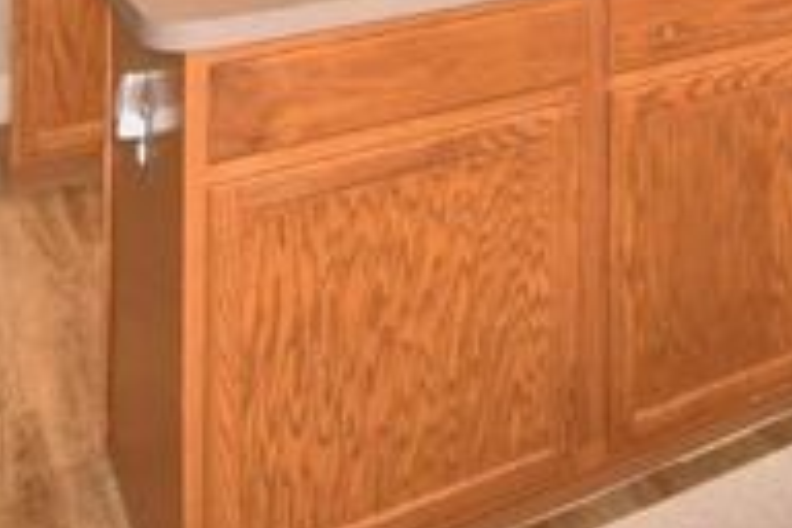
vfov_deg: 19.3
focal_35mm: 55
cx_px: 716
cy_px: -394
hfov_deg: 34.2
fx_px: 1210
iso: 140
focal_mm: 10
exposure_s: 1/60
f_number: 4.5
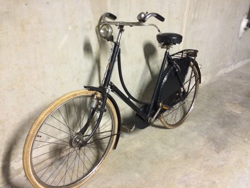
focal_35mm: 29
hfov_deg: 61.7
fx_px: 209
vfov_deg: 48.2
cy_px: 94
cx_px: 125
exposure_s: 1/17
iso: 320
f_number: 2.2
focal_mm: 4.15
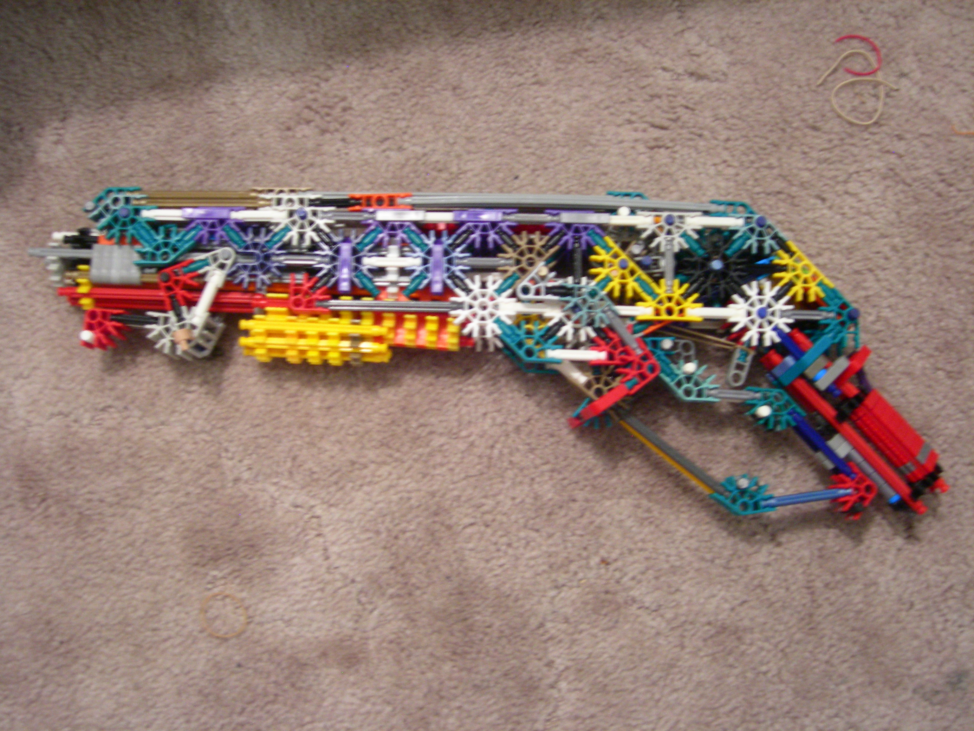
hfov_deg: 45.8
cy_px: 366
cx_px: 487
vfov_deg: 35.1
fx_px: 1154
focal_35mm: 41
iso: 200
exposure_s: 1/2
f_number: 2.9
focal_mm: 8.5
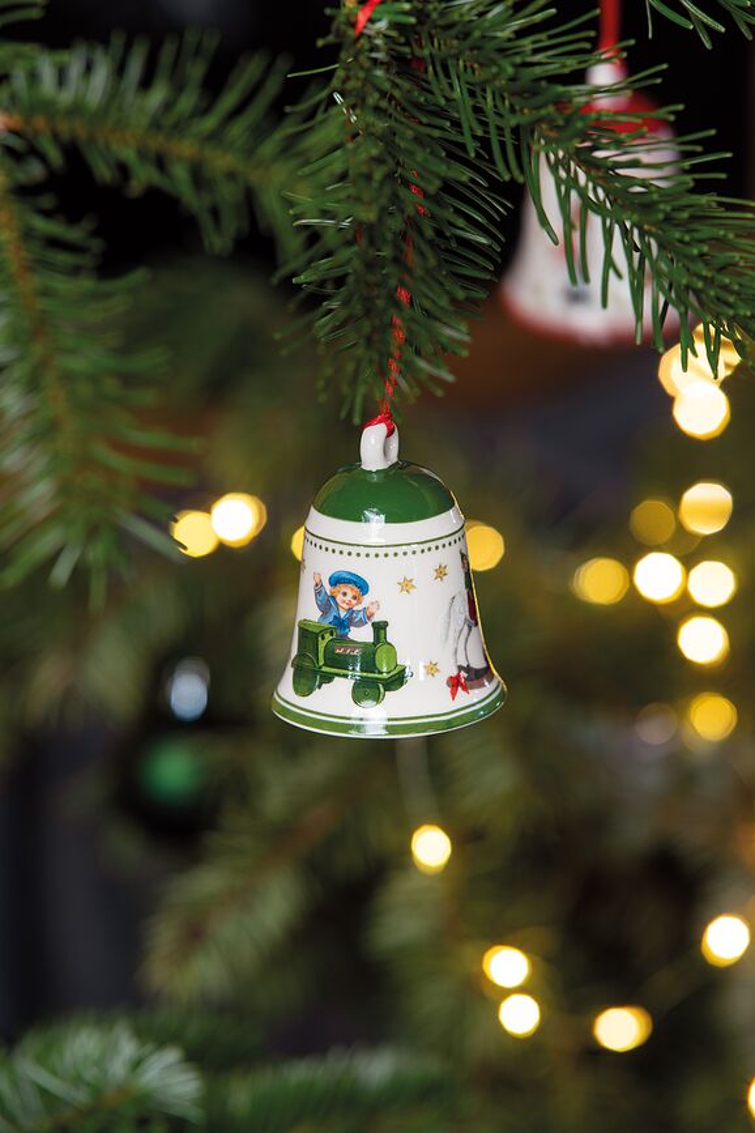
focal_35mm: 105
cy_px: 566
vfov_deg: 19.5
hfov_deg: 13.0
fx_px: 3303
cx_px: 378
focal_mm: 105
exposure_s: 1/2.5
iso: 100
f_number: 5
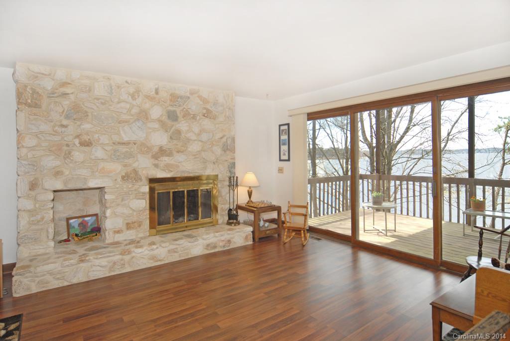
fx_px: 319
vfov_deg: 56.3
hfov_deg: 77.3
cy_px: 170
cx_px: 255
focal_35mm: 22
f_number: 6.3
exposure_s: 1/160
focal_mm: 15
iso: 200
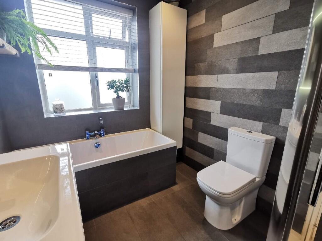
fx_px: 158
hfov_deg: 91.0
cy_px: 120
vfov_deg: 74.7
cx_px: 161
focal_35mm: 17
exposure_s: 1/50
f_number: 2.2
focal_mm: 2.26
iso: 250
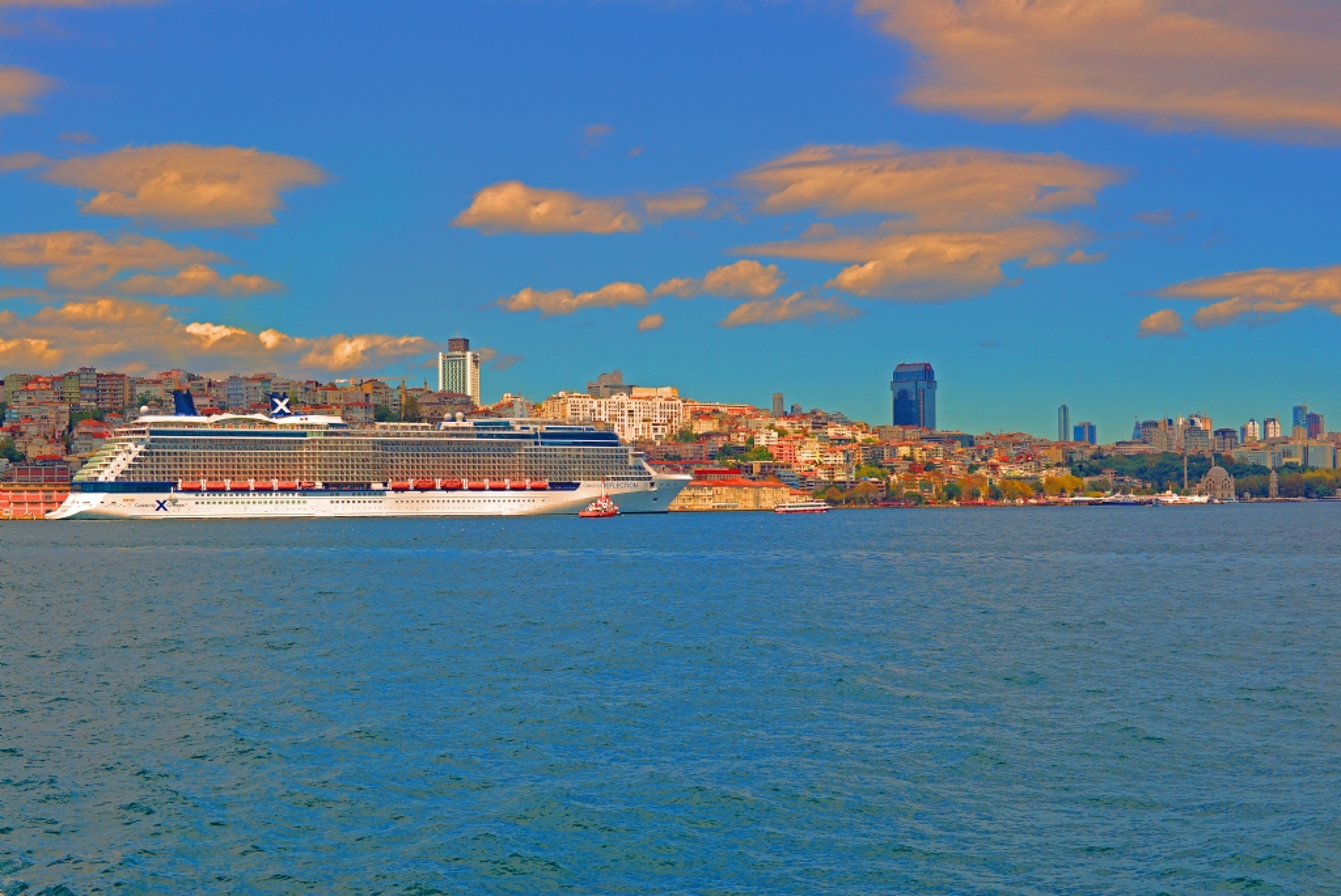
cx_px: 670
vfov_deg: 27.0
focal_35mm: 50
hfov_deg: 39.6
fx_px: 1863
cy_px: 448
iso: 200
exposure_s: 1/400
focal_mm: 50
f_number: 11
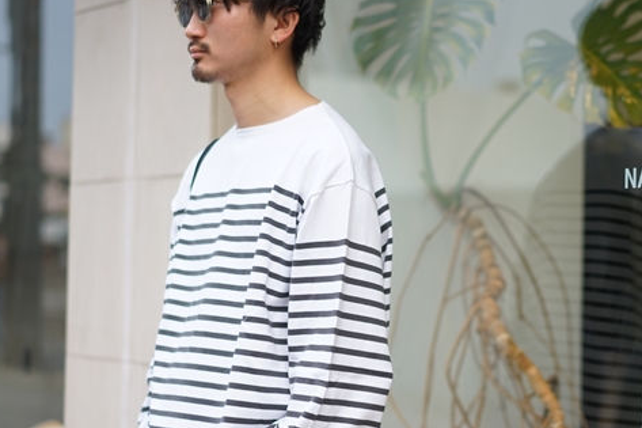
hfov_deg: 21.7
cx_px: 480
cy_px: 237
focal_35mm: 93
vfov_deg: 14.7
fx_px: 1658
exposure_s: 1/320
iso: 100
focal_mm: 55
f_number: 1.8
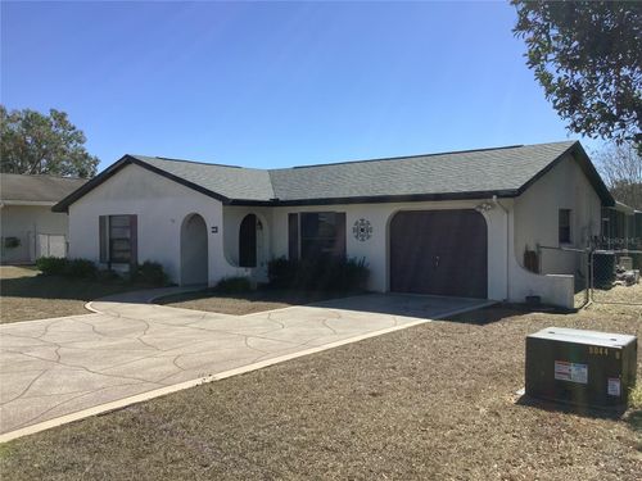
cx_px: 321
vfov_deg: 45.4
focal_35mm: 31
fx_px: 575
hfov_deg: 58.4
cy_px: 240
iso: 25
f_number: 2.4
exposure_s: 1/1664
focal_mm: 3.3
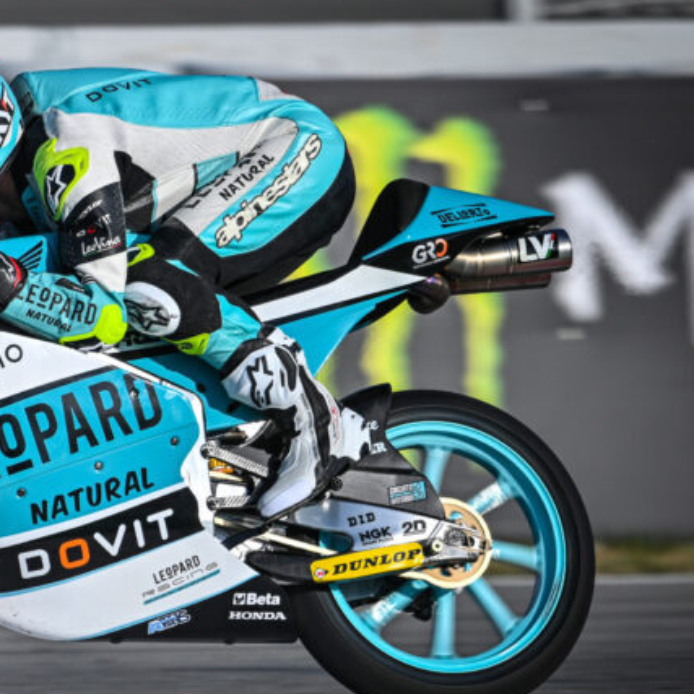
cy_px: 410
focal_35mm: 955
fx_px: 21662
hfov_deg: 1.8
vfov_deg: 1.8
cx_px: 96
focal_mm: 400
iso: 64
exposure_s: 1/1000
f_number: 4.5
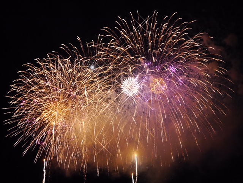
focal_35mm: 42
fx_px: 295
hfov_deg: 44.7
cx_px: 122
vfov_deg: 34.4
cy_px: 92
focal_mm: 21
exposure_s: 1/40
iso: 3200
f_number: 4.6
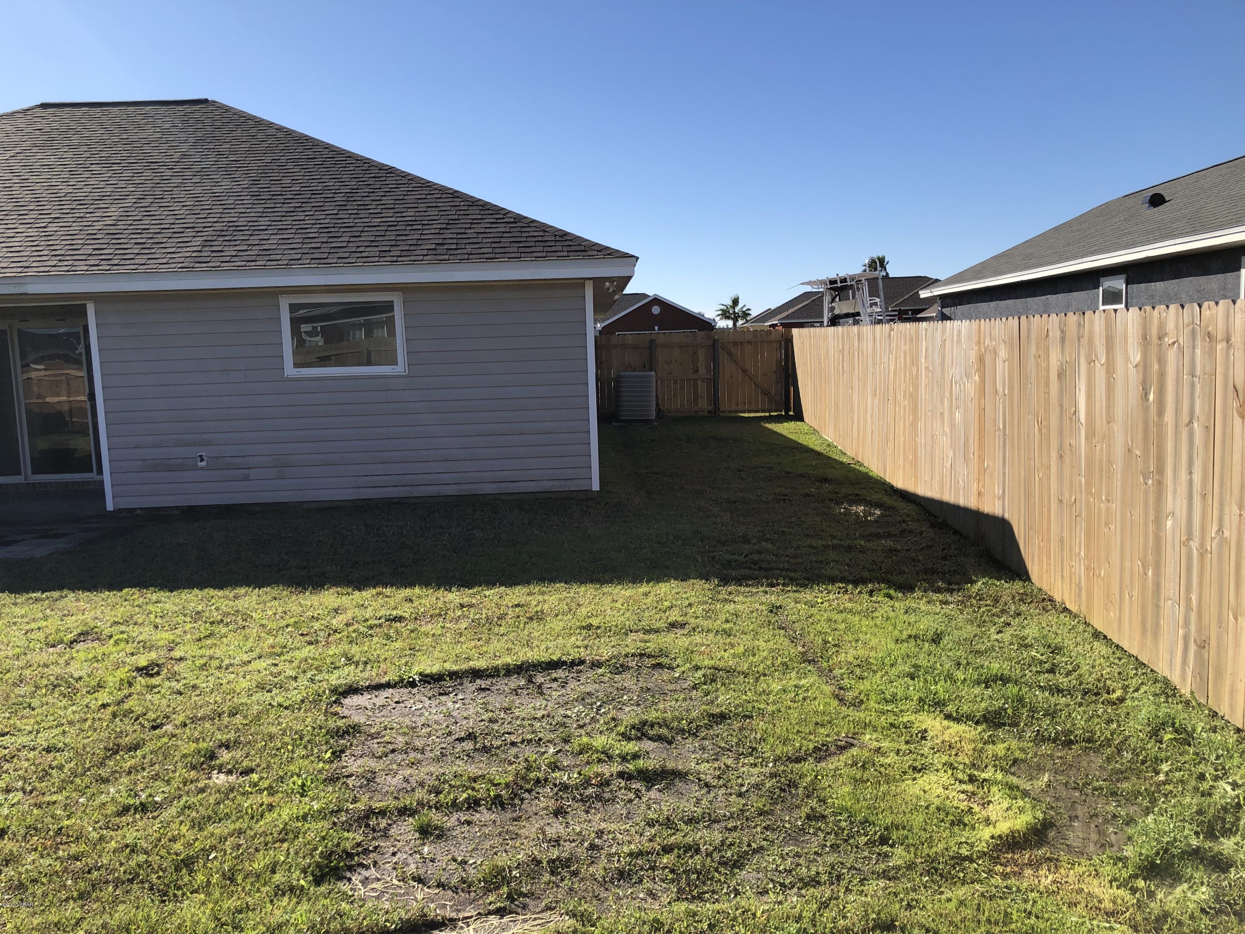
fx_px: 1007
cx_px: 622
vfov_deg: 49.7
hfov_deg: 63.4
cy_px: 467
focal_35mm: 28
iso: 20
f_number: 1.8
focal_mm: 3.99
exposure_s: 1/1919
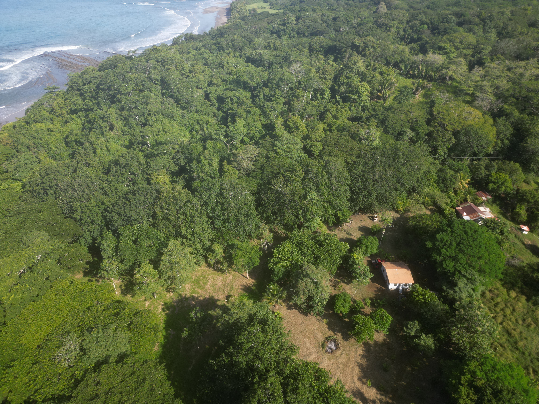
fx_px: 374
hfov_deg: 71.6
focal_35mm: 24
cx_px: 270
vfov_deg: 56.8
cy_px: 202
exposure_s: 1/1250
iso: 100
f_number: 1.7
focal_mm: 6.72
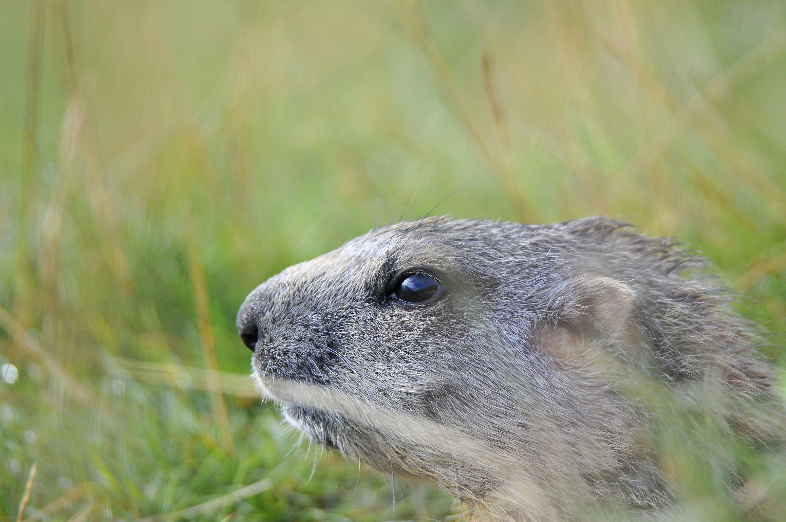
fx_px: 19626
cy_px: 261
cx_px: 393
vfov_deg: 1.5
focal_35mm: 900
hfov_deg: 2.3
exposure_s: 1/250
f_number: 6.3
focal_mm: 600
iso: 500
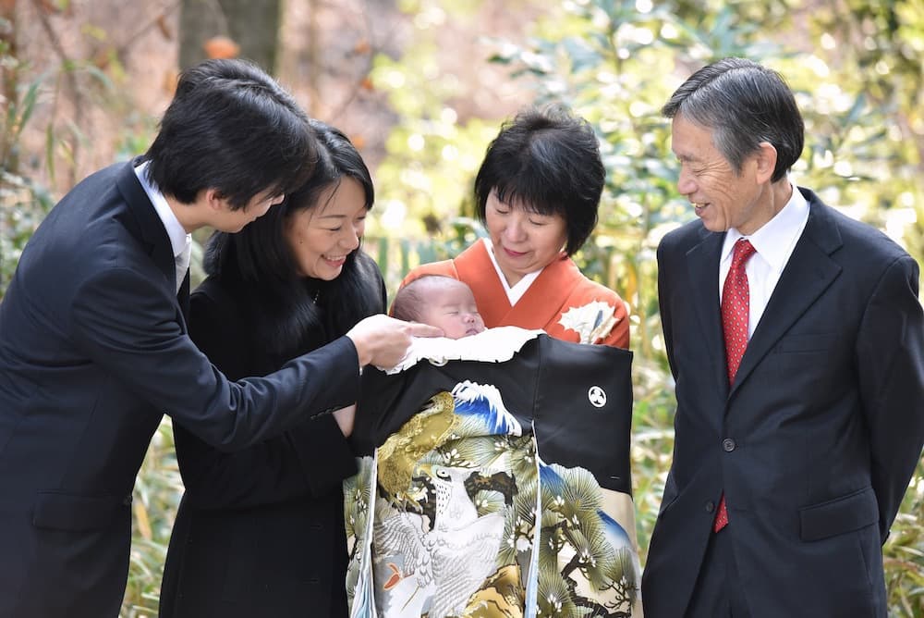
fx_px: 4494
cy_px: 309
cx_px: 462
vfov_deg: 7.9
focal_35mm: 175
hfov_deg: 11.7
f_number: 5.6
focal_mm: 175
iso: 1600
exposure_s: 1/250
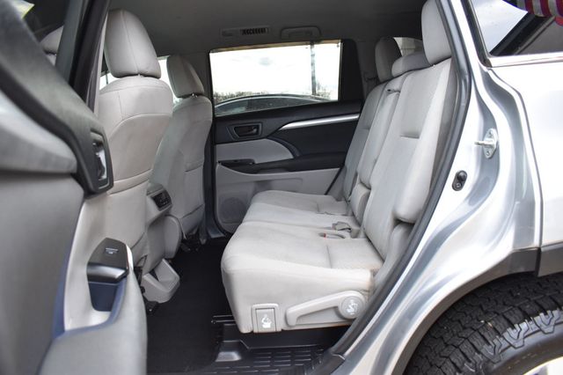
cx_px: 282
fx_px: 422
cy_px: 188
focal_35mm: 27
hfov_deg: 67.4
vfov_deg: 47.9
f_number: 5
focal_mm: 18
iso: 800
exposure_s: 1/125
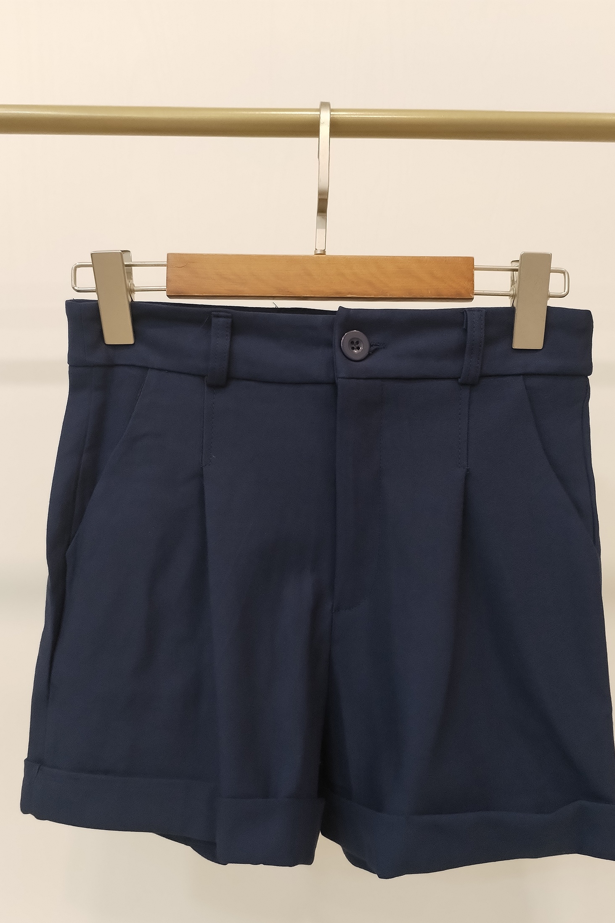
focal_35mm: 33
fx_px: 846
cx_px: 338
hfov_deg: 39.9
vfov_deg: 57.1
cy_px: 504
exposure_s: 1/50
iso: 448
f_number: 1.8
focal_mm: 4.75
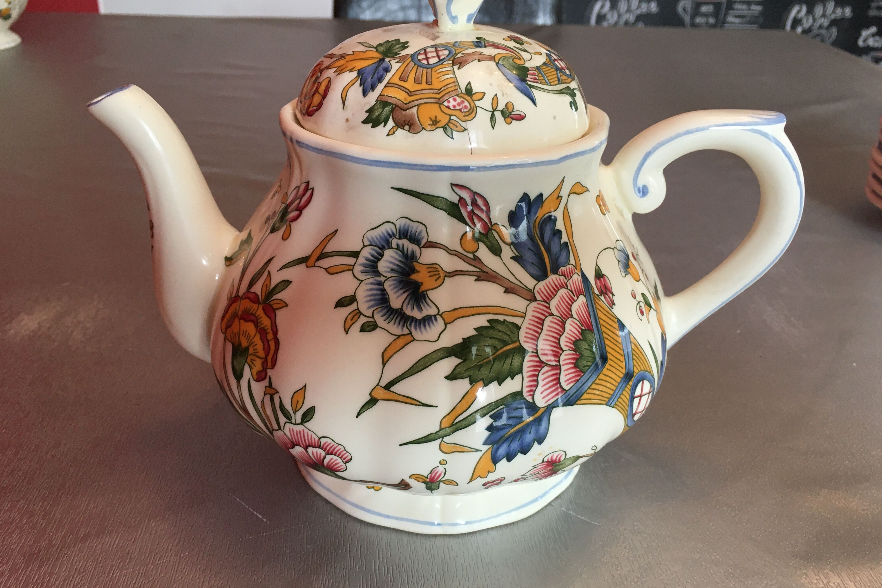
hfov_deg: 60.3
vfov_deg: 42.3
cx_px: 447
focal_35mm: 31
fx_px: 759
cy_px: 301
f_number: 2.2
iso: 40
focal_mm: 4.15
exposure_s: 1/33
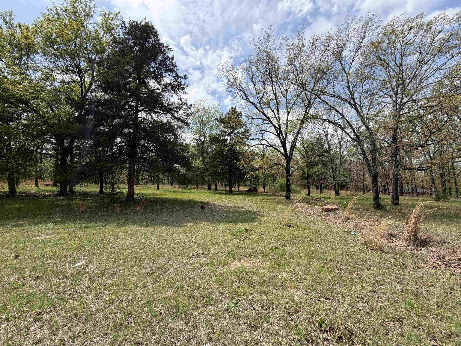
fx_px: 186
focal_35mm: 14
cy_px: 173
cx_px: 230
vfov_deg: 85.7
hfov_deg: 102.1
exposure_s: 1/770
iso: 25
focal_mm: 2.22
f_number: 2.2
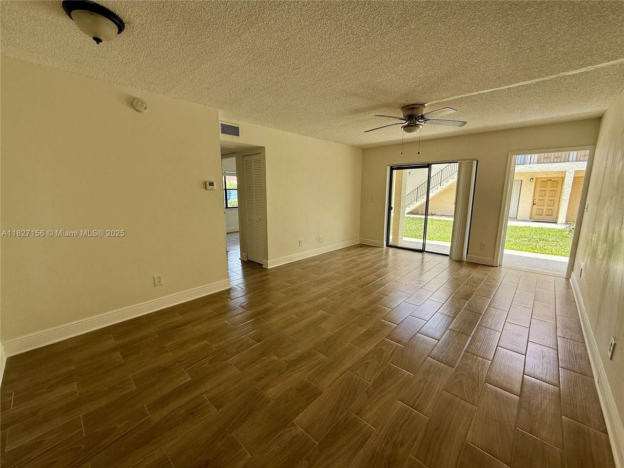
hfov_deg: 102.1
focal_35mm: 14
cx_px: 312
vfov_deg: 85.7
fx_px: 252
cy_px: 234
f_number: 2.2
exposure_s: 1/186
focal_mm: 2.22
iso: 64
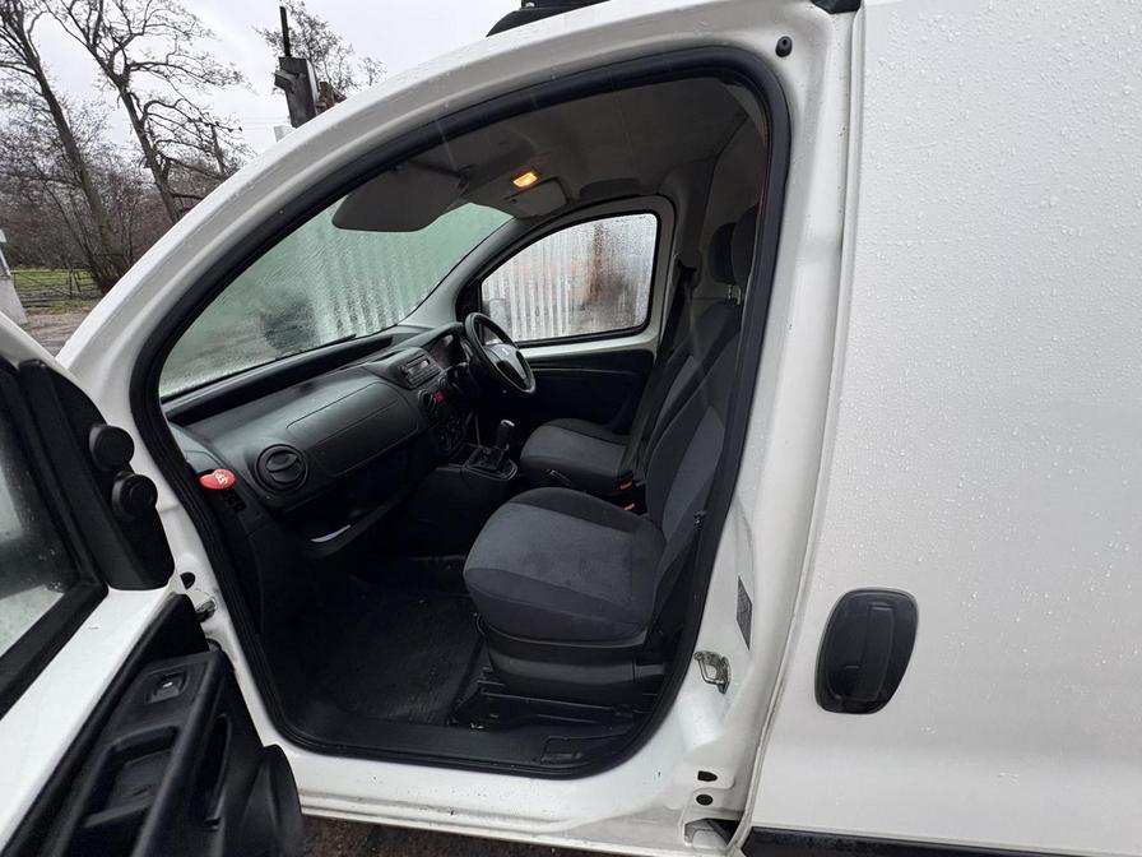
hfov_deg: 102.1
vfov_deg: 85.7
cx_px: 571
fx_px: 462
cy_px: 428
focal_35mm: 14
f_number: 2.2
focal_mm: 2.22
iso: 250
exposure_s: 1/84
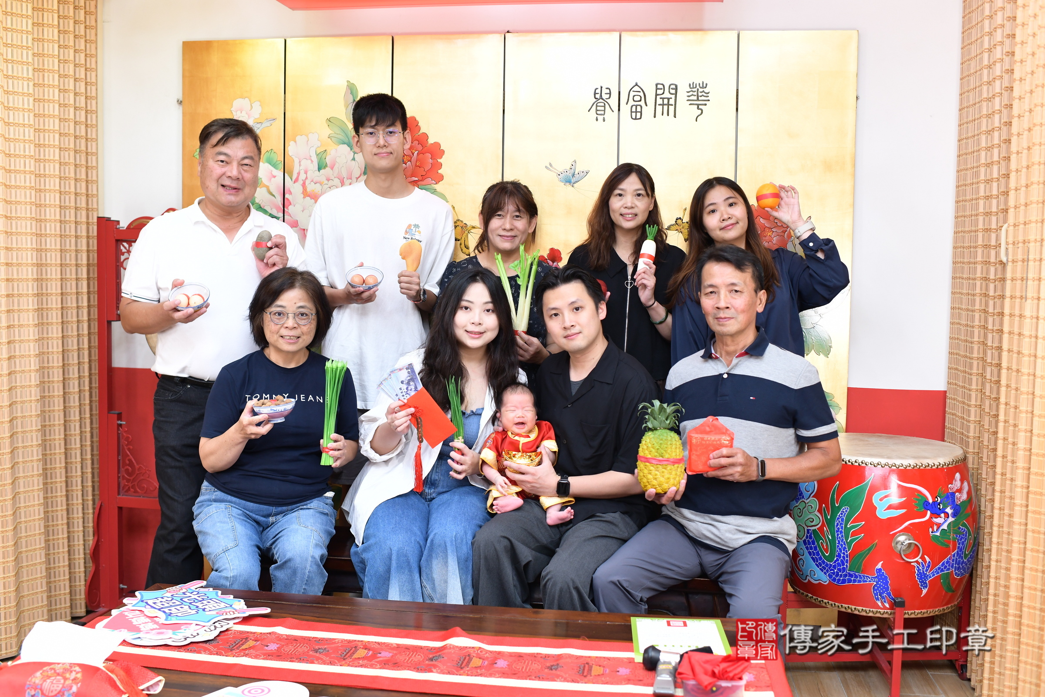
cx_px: 522
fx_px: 1016
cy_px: 348
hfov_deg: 54.4
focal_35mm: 35
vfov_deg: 37.9
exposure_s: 1/200
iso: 1000
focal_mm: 35
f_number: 4.5
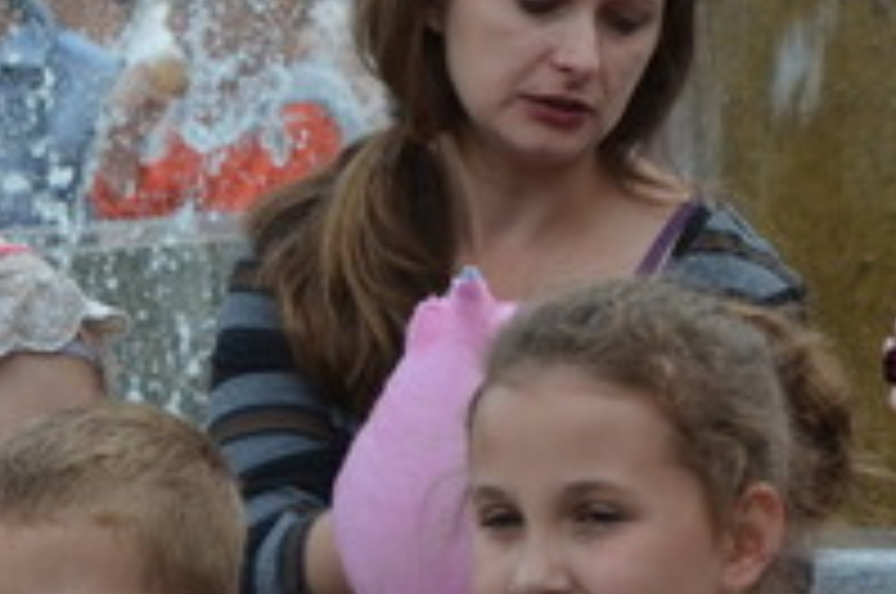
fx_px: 13935
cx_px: -423
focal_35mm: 561
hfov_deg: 3.7
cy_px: 598
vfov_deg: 2.4
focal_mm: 105
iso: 800
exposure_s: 1/800
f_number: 7.1
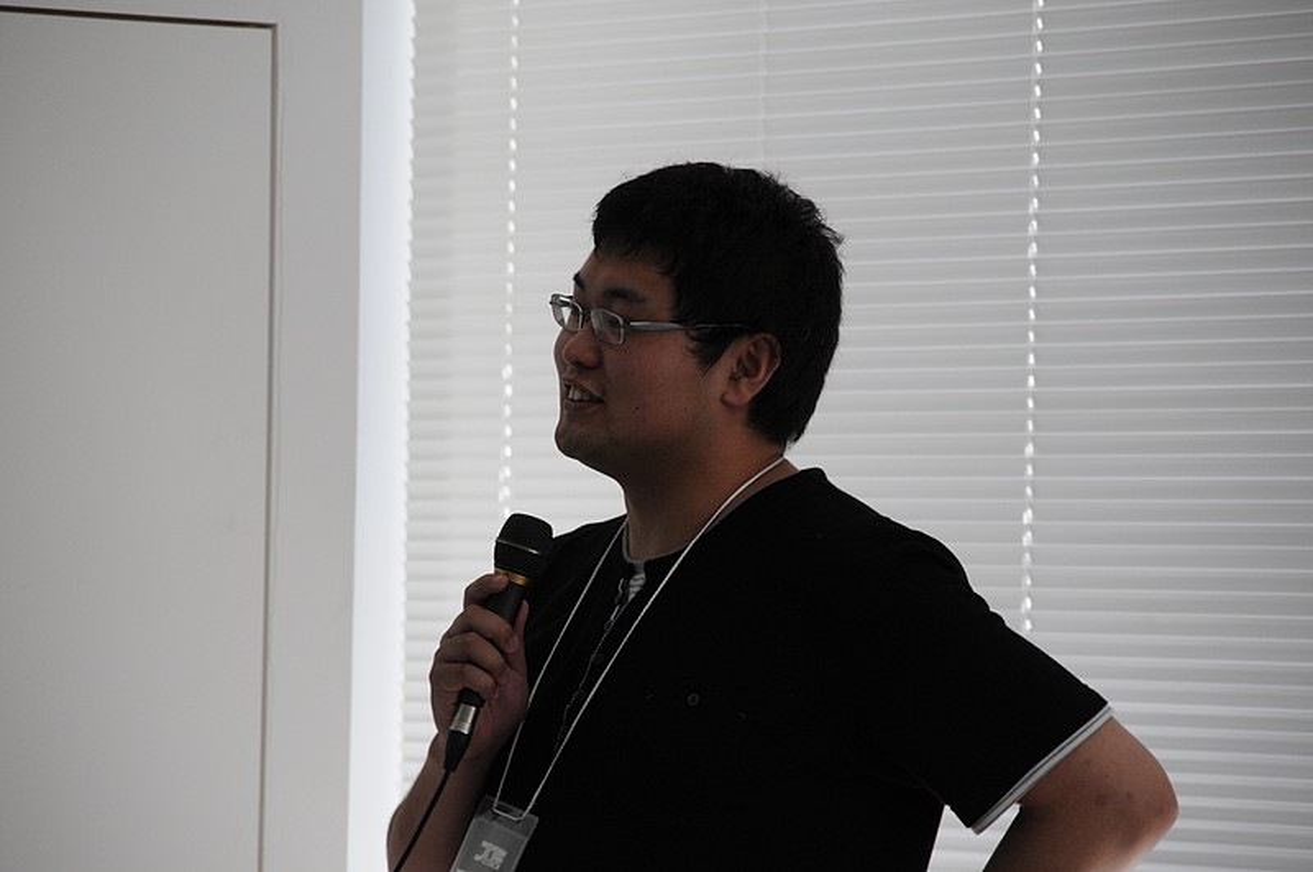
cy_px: 436
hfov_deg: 6.9
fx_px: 10926
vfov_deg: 4.6
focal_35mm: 300
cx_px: 656
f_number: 6.3
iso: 640
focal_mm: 200
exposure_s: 1/160
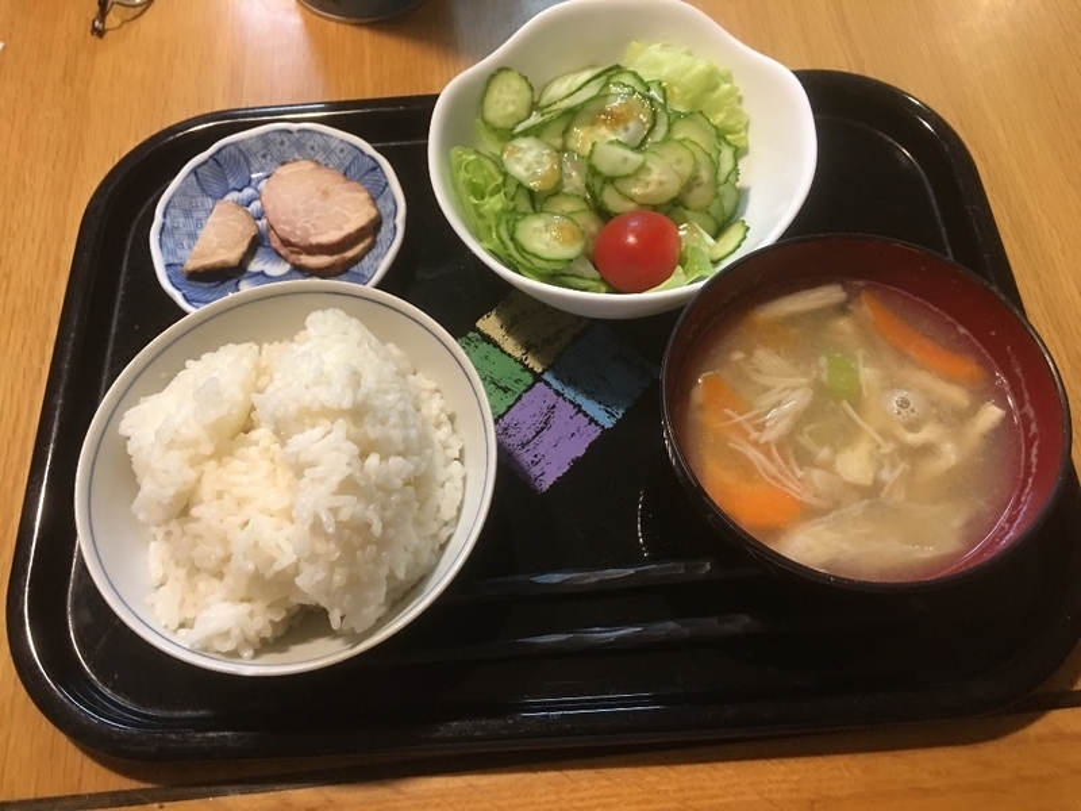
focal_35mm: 29
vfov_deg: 48.2
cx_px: 540
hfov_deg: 61.7
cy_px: 406
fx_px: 906
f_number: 2.2
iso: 80
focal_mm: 4.15
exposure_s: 1/10
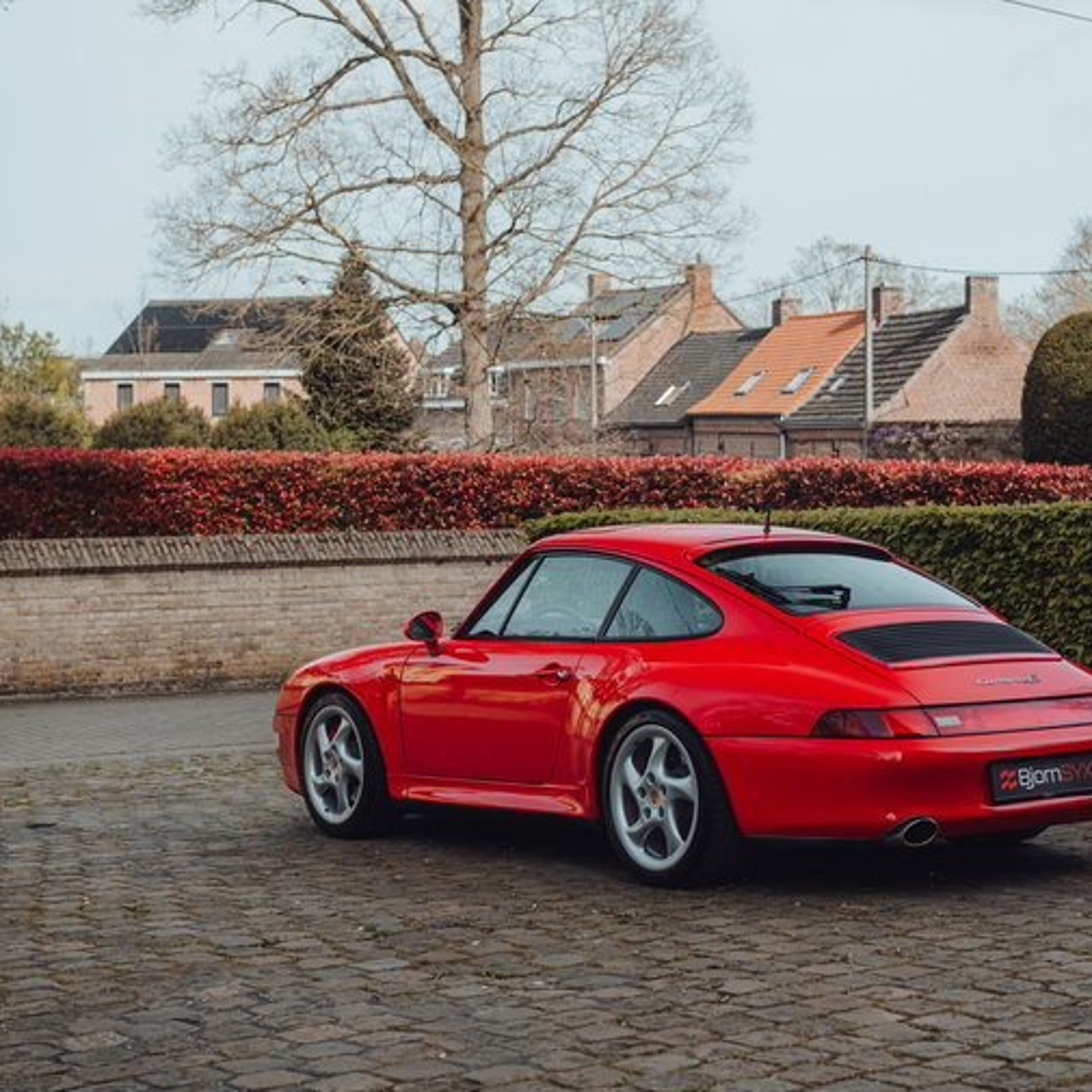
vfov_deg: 27.7
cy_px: 548
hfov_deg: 27.6
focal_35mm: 62
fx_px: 2213
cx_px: 722
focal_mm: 48
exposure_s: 1/160
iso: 100
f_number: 4.5
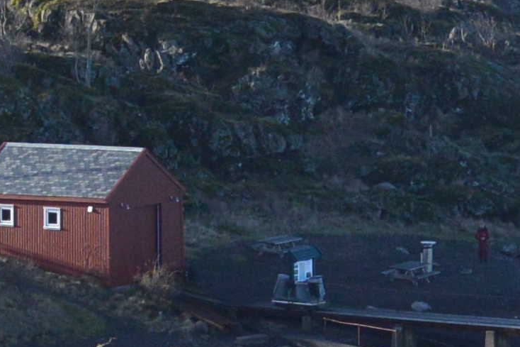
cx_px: 174
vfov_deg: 7.5
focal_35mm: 182
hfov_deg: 11.3
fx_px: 2628
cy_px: 305
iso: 160
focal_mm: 11
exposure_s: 1/1000
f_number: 4
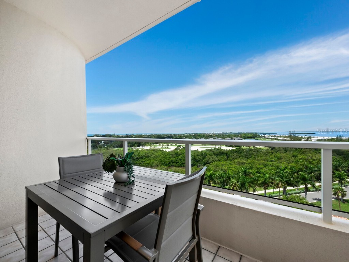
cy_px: 131
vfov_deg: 85.7
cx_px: 174
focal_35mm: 14
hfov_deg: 102.1
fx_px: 141
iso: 400
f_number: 11
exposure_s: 1/100
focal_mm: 7
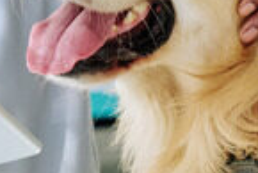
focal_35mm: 456
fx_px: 3271
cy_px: -18
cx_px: 114
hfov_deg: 4.5
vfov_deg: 3.0
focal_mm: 85
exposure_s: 1/160
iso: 800
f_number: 5.6
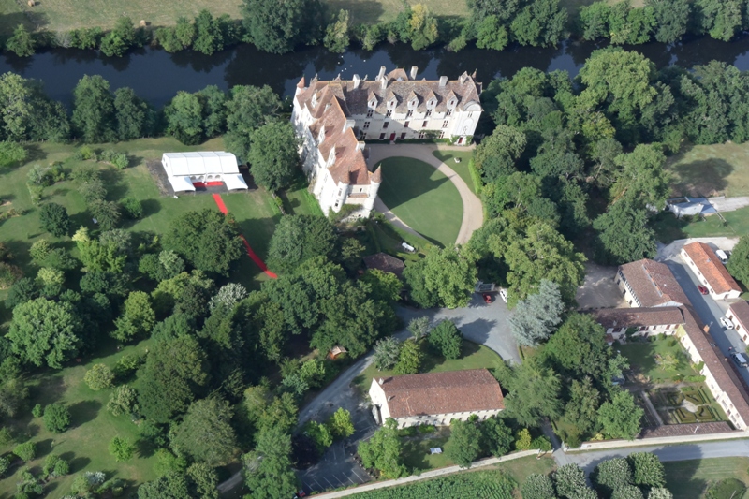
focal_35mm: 75
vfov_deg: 18.2
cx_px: 374
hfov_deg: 27.0
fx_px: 1560
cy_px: 250
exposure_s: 1/640
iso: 800
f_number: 9
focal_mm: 27.9
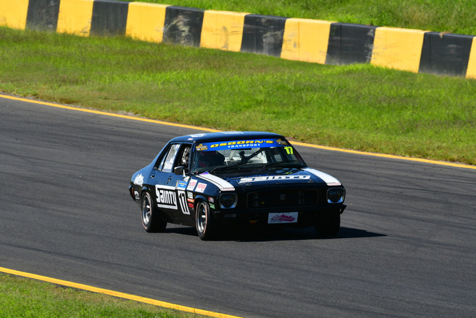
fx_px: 8729
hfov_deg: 3.1
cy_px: 159
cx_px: 238
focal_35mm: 660
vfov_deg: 2.1
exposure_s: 1/640
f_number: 13
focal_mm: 440
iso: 500
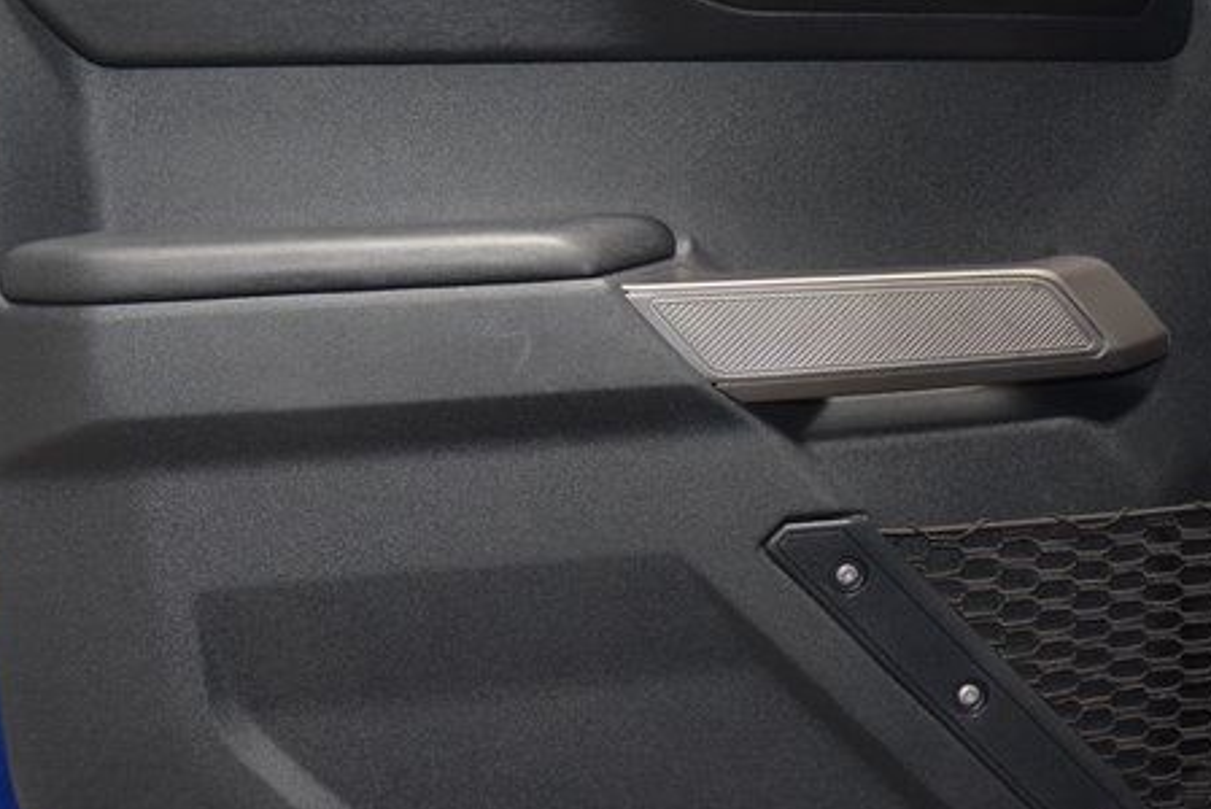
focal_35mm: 47
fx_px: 1582
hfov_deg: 41.6
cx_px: 752
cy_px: 392
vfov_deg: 28.7
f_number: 3.5
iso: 2500
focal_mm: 22
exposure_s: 1/80
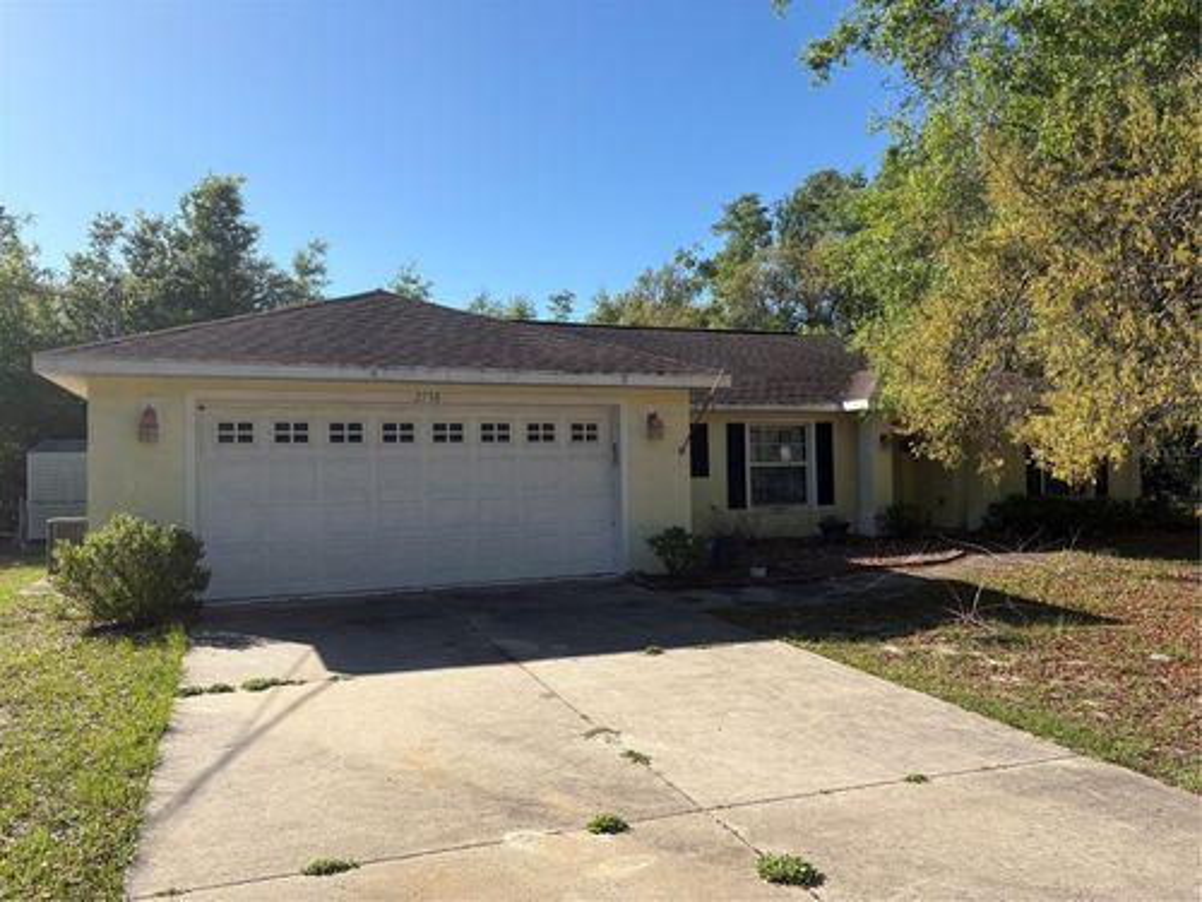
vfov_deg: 53.1
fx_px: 903
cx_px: 601
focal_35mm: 26
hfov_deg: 67.3
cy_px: 451
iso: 50
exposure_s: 1/2538
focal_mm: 5.96
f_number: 1.6
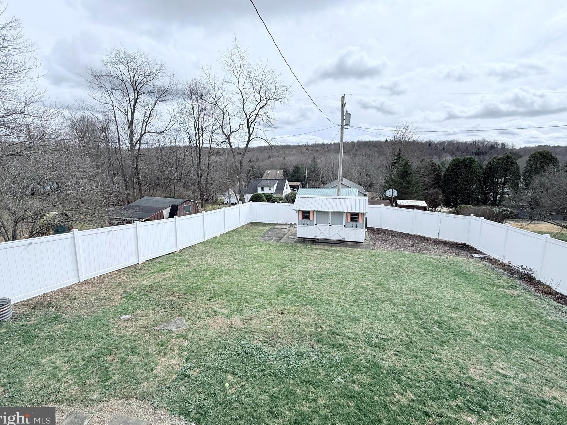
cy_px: 204
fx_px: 246
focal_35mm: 15
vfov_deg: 81.7
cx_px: 285
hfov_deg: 98.2
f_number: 2.2
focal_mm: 2.22
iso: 50
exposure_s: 1/2024
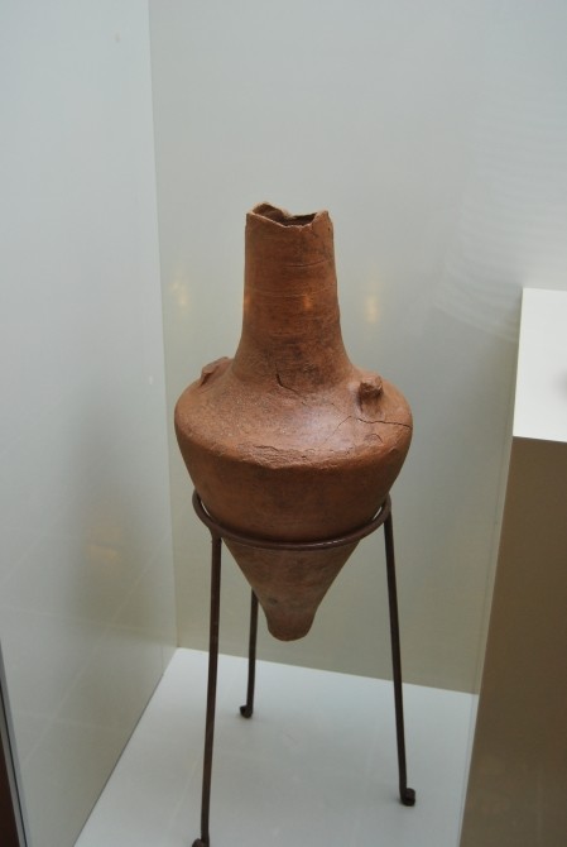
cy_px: 424
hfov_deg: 32.0
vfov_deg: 46.3
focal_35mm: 42
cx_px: 284
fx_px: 989
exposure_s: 1/30
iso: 400
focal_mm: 28
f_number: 4.2
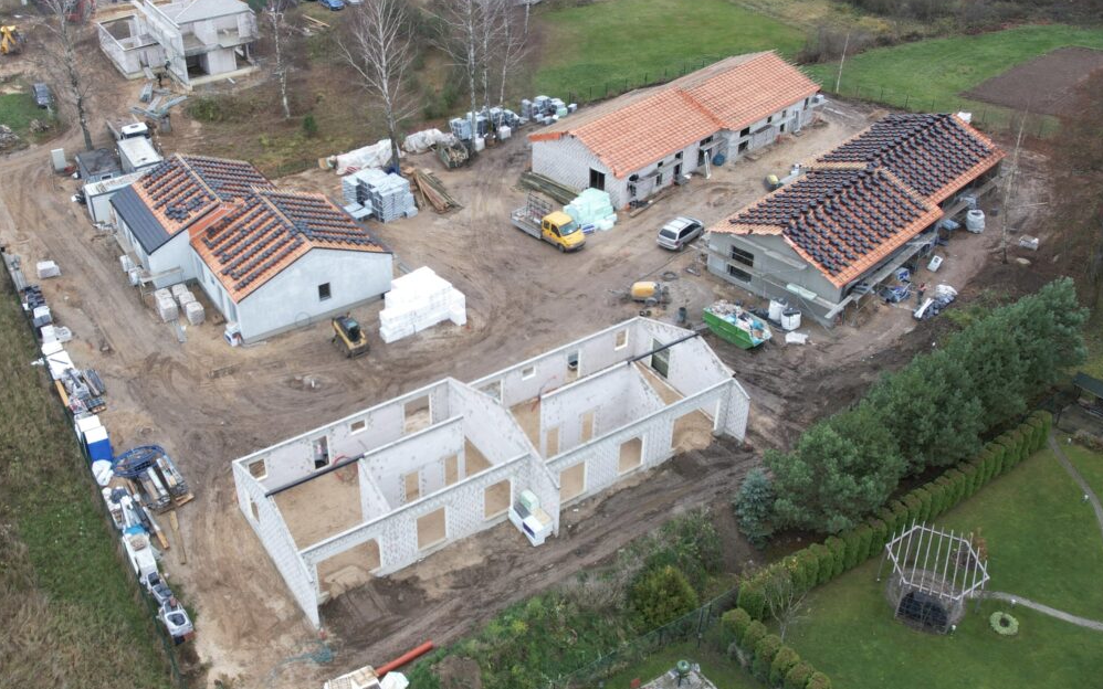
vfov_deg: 53.0
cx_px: 559
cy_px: 349
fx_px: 691
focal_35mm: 23
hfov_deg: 77.1
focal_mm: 8.38
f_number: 2.8
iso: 110
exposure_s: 1/80
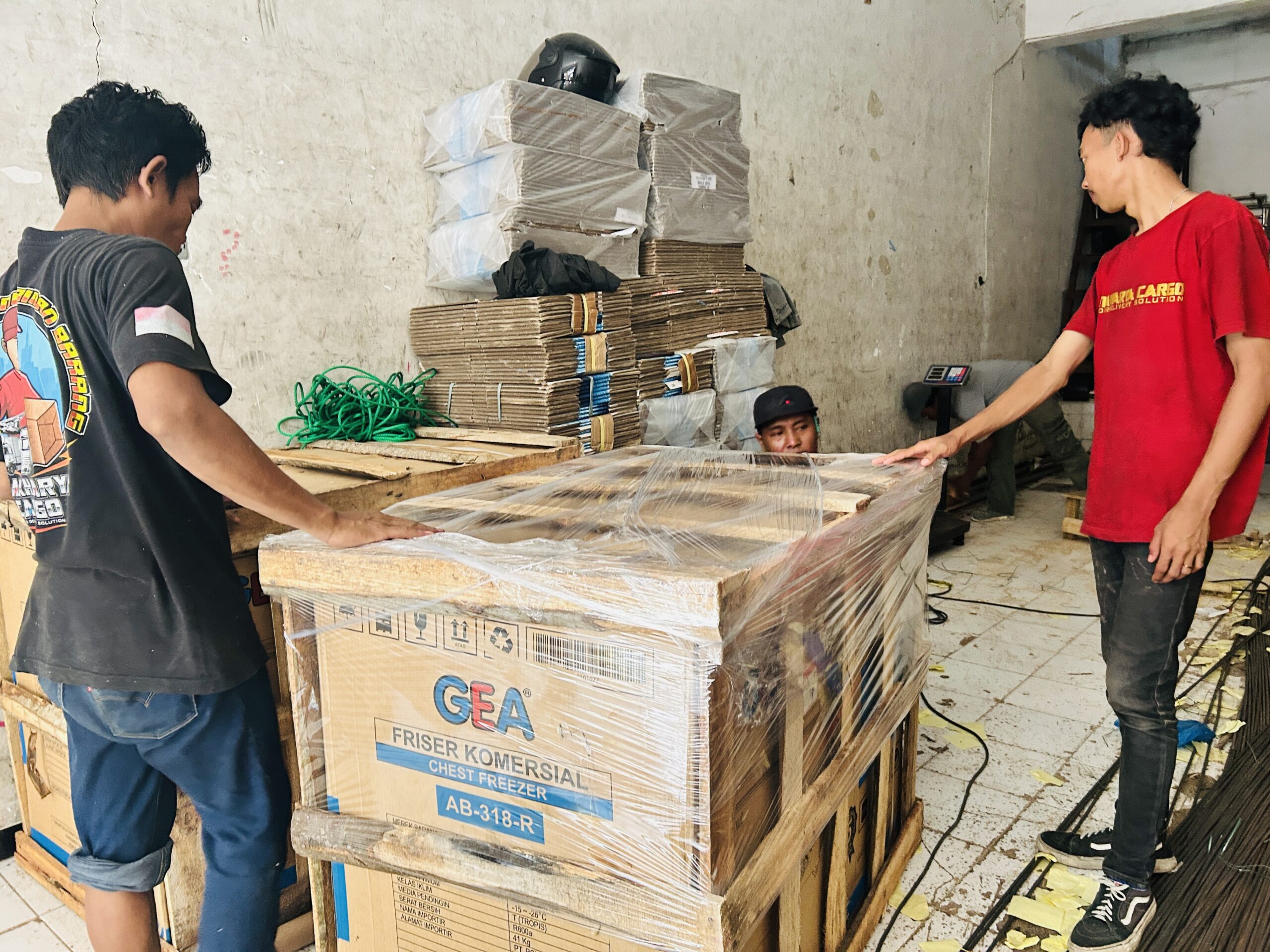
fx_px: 954
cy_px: 476
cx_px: 635
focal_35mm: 26
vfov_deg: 53.1
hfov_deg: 67.3
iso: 320
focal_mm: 5.7
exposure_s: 1/60
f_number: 1.5
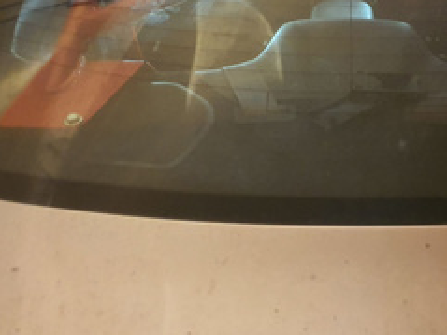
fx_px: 632
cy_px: 28
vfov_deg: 28.4
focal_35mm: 49
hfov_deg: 37.8
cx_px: 344
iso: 640
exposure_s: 1/50
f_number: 1.5
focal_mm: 4.3
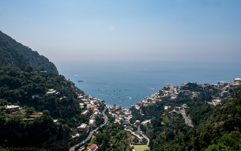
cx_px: 120
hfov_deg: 66.5
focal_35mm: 28
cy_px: 73
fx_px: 184
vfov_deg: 44.5
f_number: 16
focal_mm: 18
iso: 100
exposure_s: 1/200
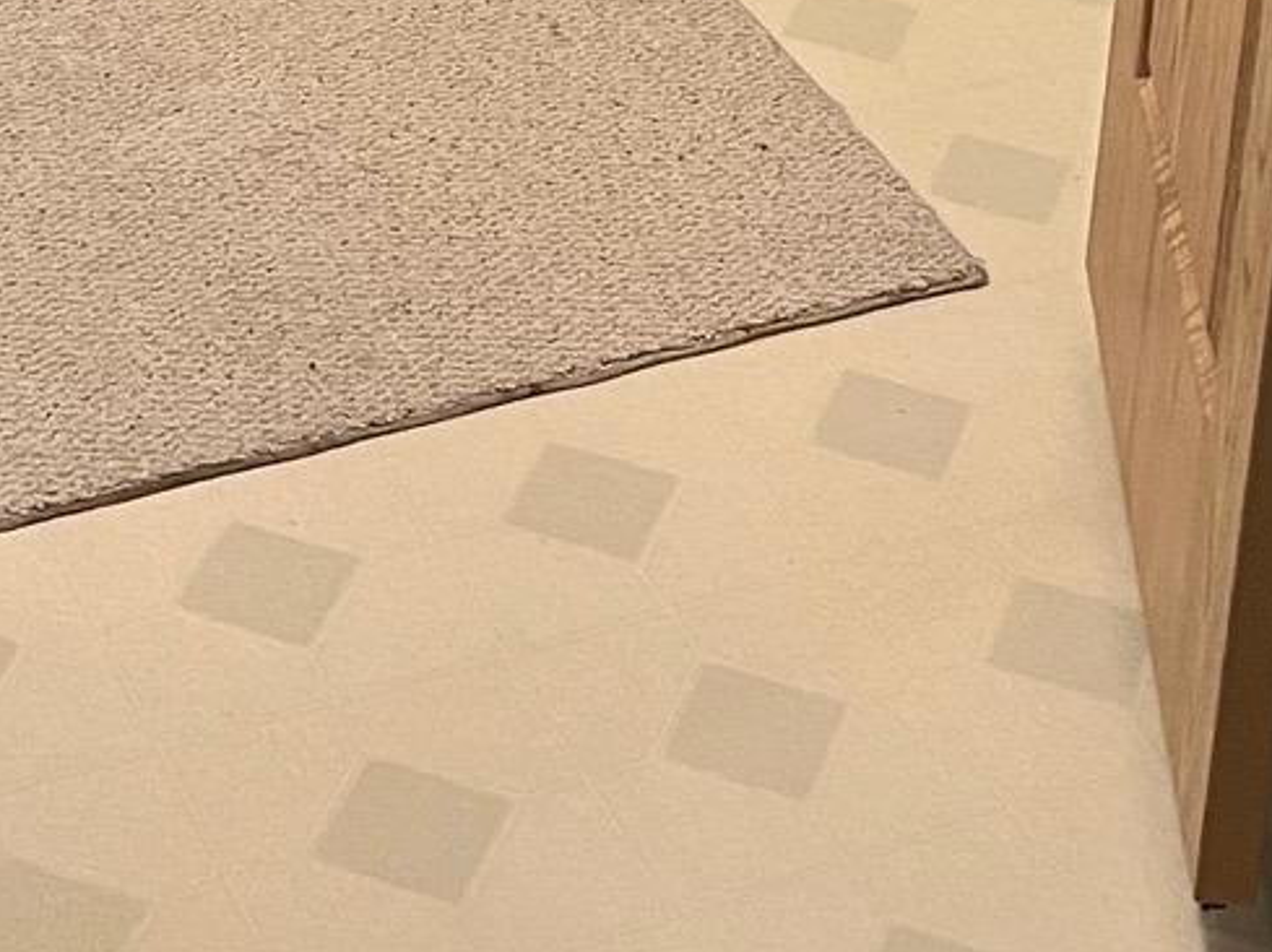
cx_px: 536
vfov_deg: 12.0
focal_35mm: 109
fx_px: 4002
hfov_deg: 18.0
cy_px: -996
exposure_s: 1/40
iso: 400
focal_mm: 5.1
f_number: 1.6
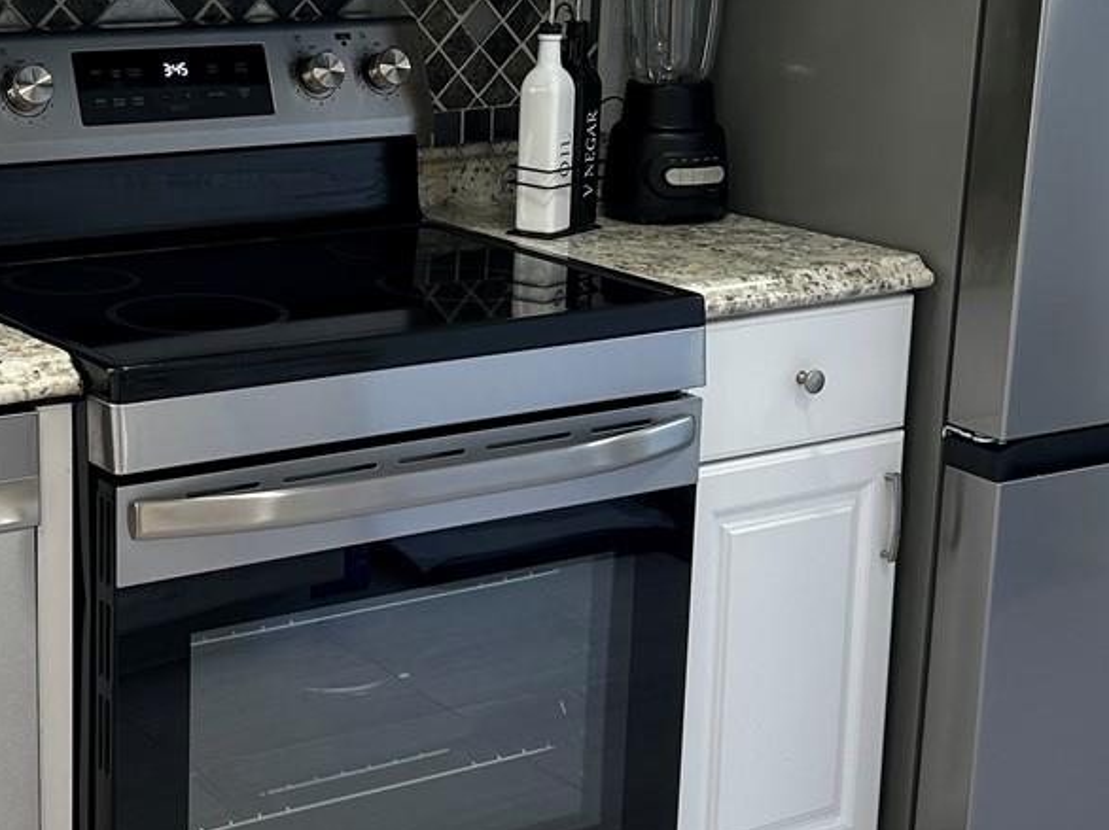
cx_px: 295
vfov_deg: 20.7
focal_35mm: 71
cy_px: 310
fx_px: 2274
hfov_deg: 27.1
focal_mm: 5.7
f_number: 1.5
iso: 64
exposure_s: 1/120
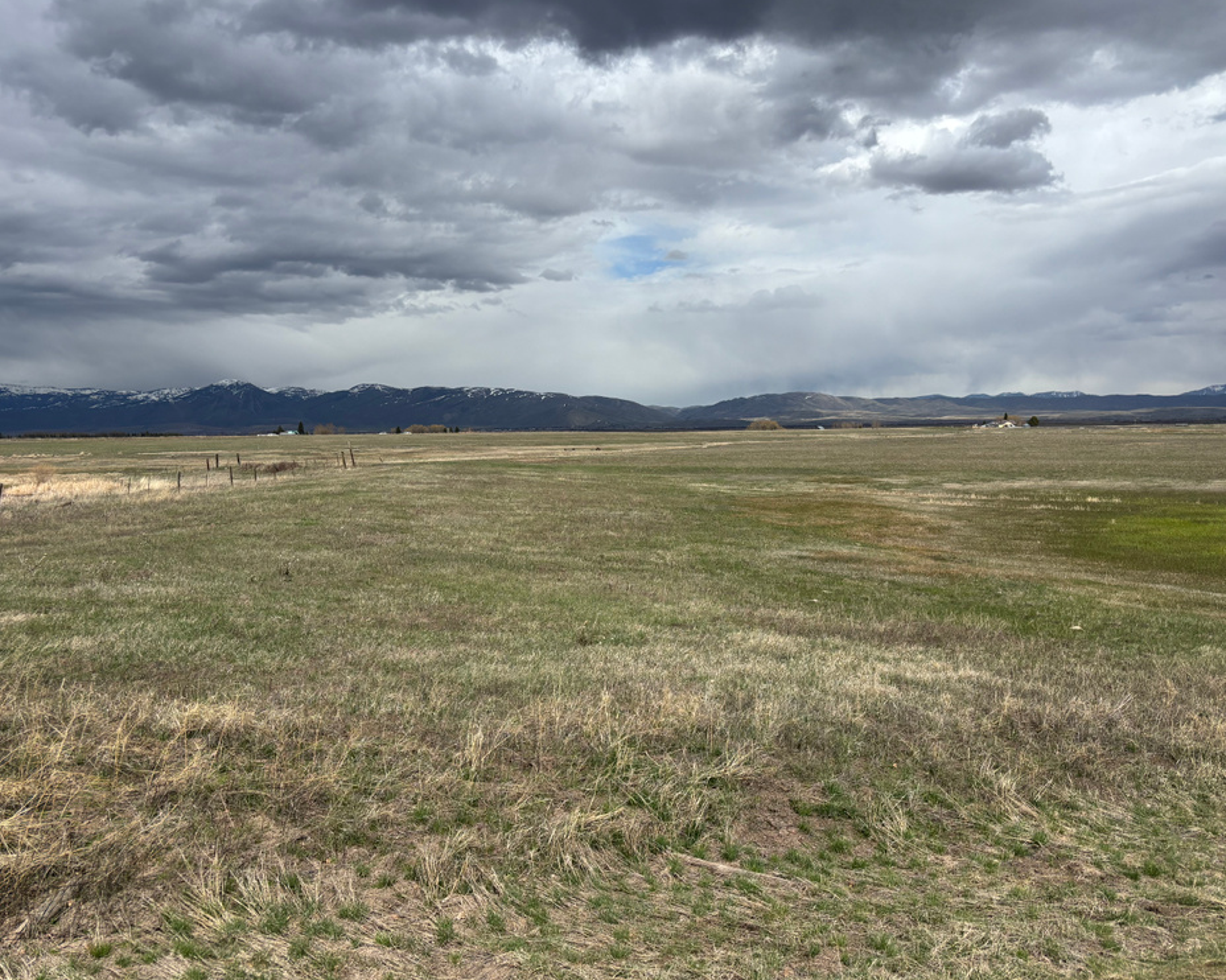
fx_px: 1016
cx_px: 645
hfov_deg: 62.2
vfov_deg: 51.5
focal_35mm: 28
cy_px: 489
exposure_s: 1/6329
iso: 50
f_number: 1.6
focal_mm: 5.96
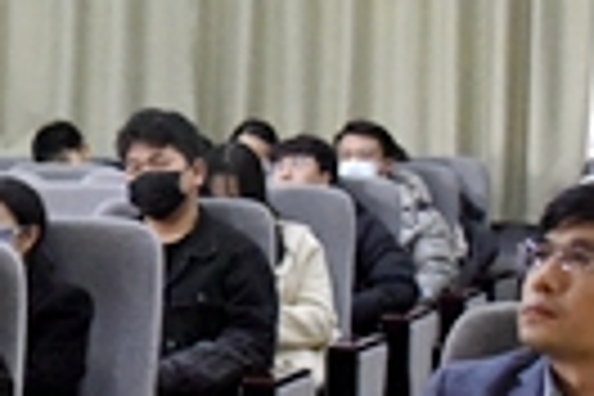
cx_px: -590
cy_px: 234
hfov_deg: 13.1
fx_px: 2244
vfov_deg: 10.1
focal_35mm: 136
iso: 6400
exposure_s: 1/250
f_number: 8
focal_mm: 30
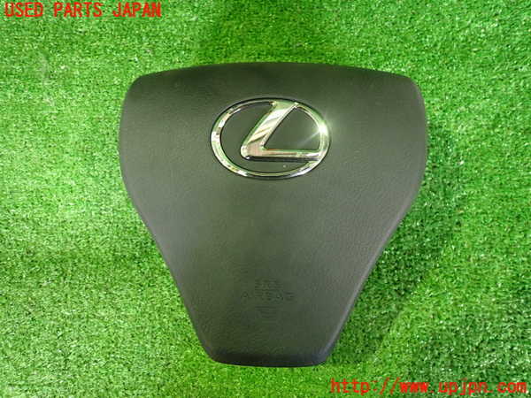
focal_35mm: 25
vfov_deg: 54.9
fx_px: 383
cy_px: 199
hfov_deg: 69.4
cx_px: 266
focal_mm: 4.5
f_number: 2
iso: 640
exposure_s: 1/30
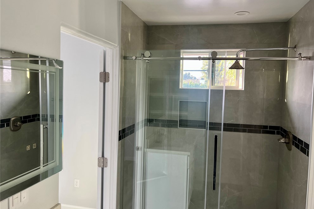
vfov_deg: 46.4
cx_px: 162
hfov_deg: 65.5
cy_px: 101
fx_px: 244
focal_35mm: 28
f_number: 1.5
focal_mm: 5.7
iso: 125
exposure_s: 1/121
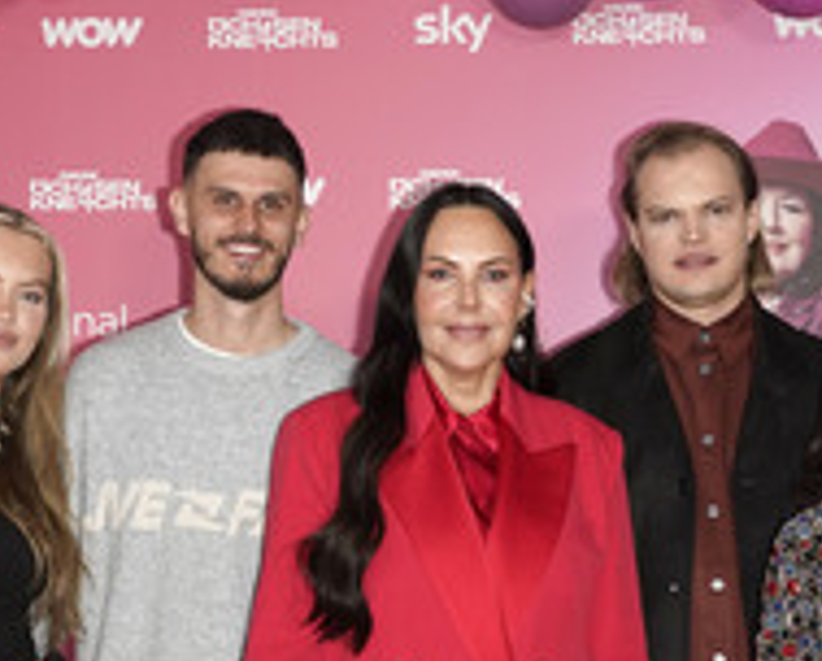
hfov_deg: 19.8
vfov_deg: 15.8
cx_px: 602
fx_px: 2340
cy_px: 635
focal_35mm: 96
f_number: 6.3
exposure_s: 1/160
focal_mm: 43
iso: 640
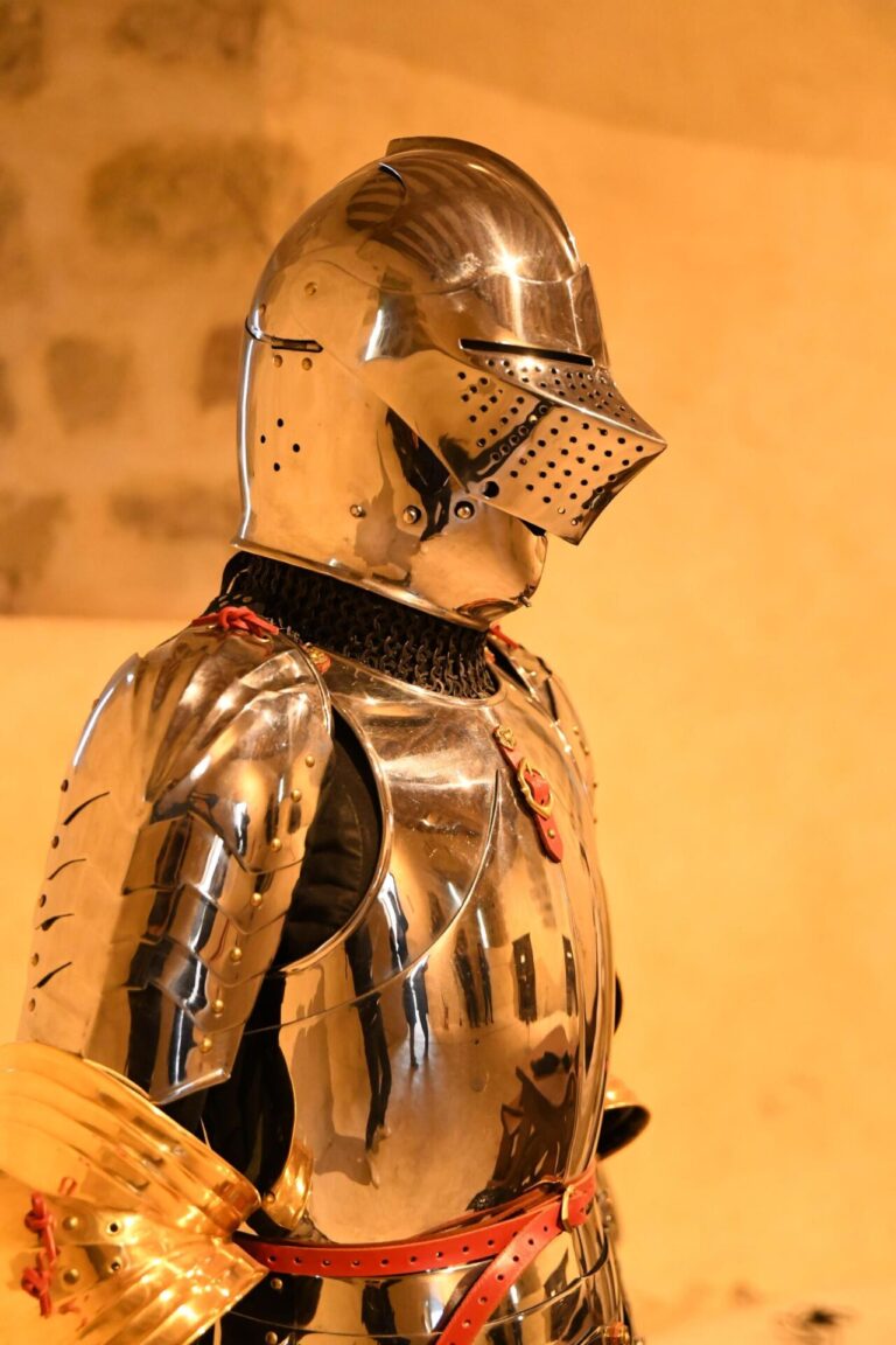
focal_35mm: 50
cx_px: 448
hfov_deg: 27.0
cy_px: 672
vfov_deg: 39.6
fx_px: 1867
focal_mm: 50
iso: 8000
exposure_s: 1/100
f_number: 2.8
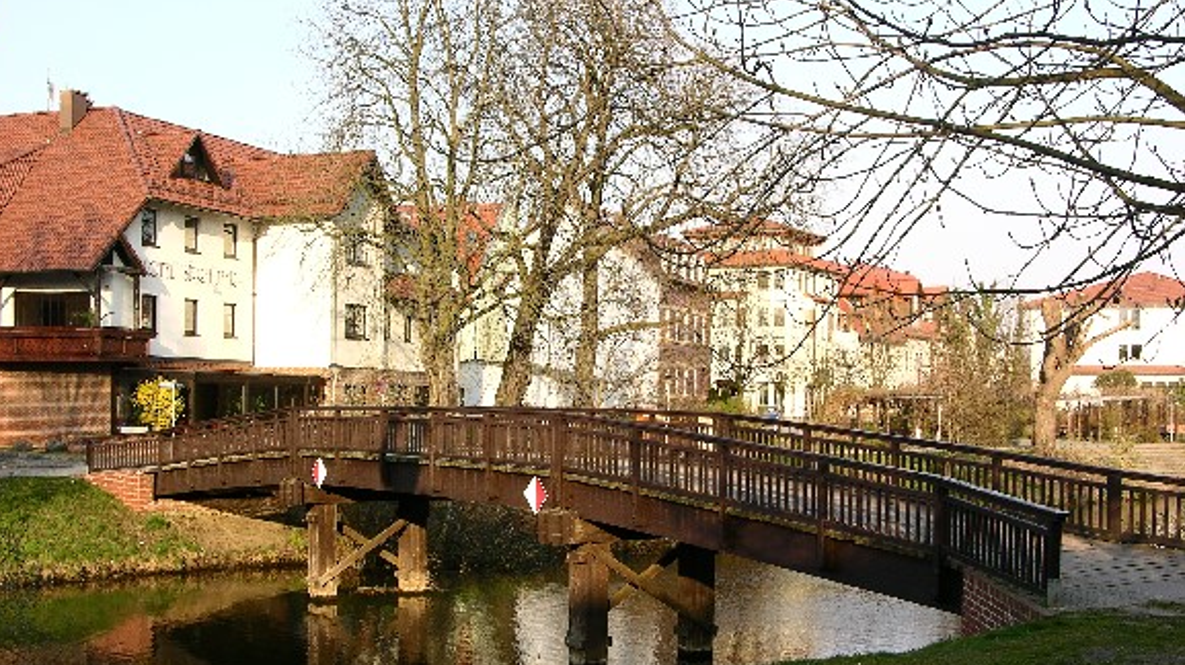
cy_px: 404
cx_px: 584
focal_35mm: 51
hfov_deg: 40.6
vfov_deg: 23.4
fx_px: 1602
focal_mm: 11.6
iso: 50
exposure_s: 1/66.5
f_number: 5.9
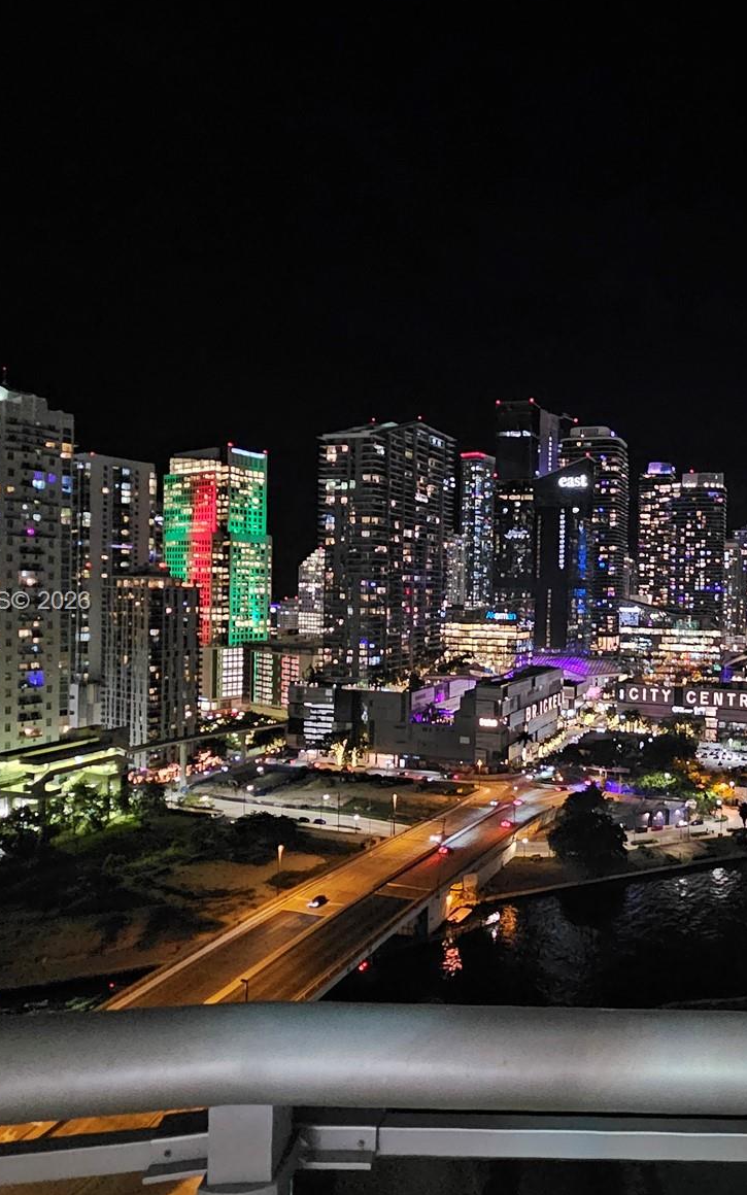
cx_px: 595
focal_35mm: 19
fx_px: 619
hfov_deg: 57.7
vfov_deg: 88.0
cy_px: 603
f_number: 2.2
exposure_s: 1/24
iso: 1600
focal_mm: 2.2
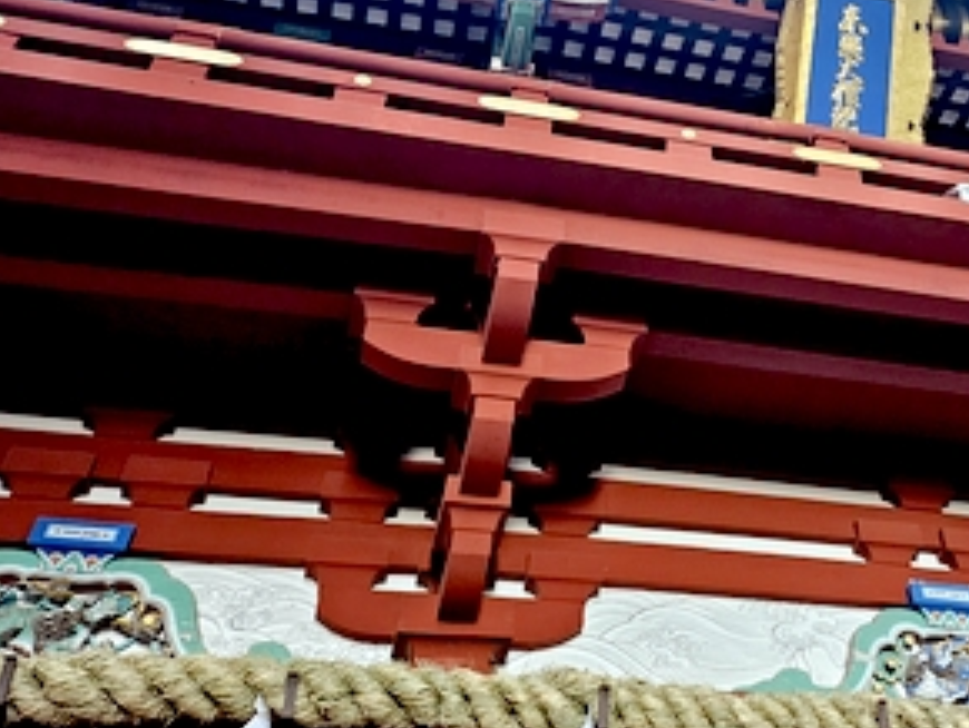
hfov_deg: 42.4
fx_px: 1205
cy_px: 114
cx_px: 732
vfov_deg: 32.4
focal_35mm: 43
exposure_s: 1/100
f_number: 1.8
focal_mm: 5
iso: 1000
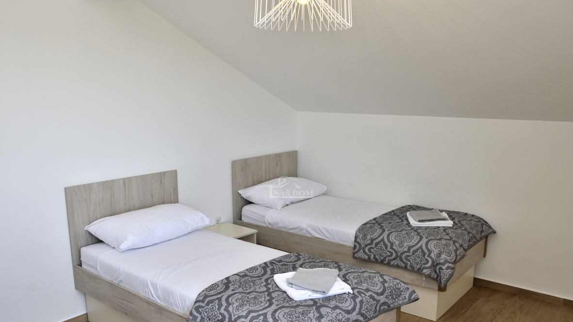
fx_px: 486
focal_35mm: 32
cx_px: 291
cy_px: 188
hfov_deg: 61.0
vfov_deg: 36.6
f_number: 7.1
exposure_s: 1/200
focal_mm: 20
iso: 800
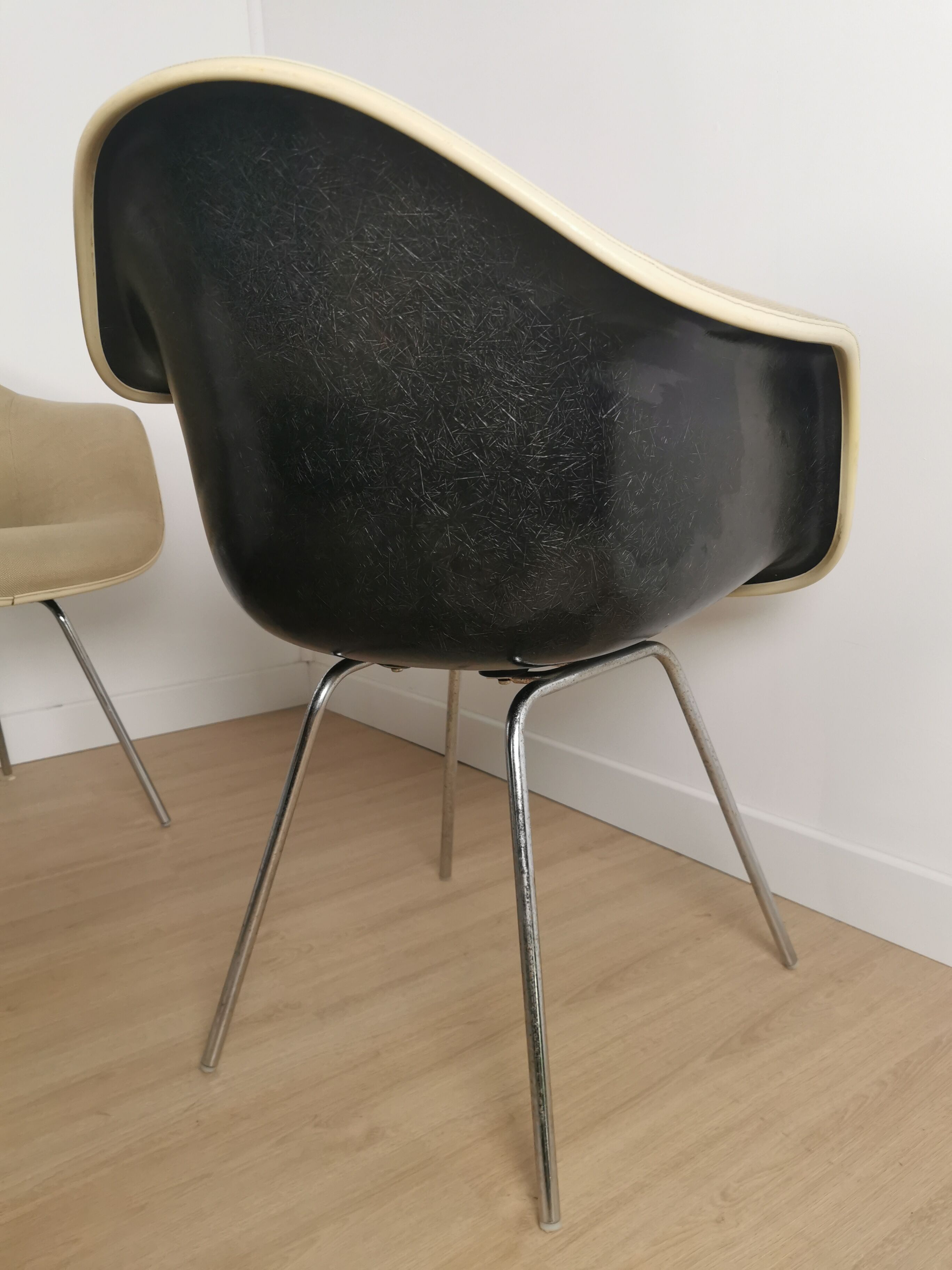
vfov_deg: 65.3
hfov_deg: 51.4
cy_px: 635
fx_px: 990
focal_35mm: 27
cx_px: 476
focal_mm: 5.56
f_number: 1.6
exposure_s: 1/100
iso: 200
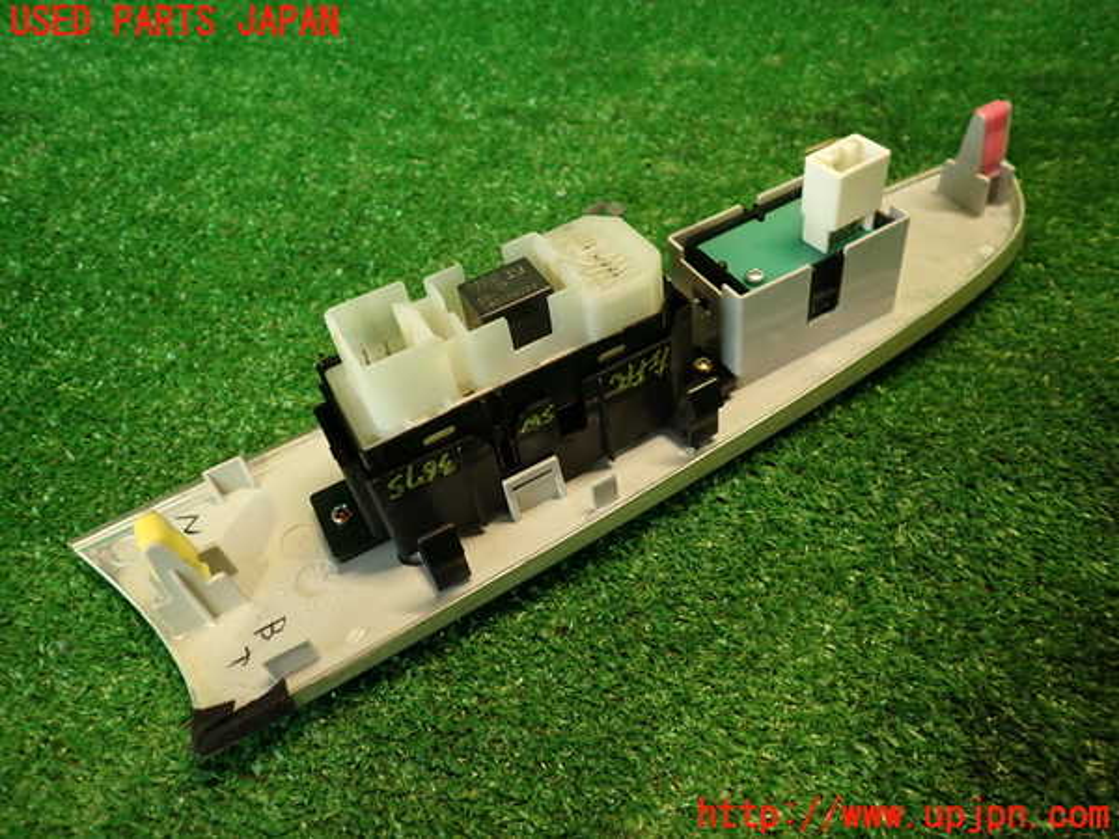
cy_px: 420
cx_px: 560
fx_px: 808
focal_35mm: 25
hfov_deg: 69.4
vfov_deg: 54.9
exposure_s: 1/40
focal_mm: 4.5
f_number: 2
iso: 200
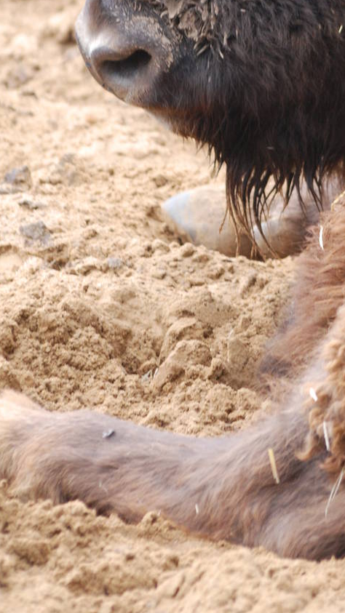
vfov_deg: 4.8
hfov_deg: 2.7
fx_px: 7288
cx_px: 259
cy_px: 49
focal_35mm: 448
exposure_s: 1/320
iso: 400
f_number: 4.5
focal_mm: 150
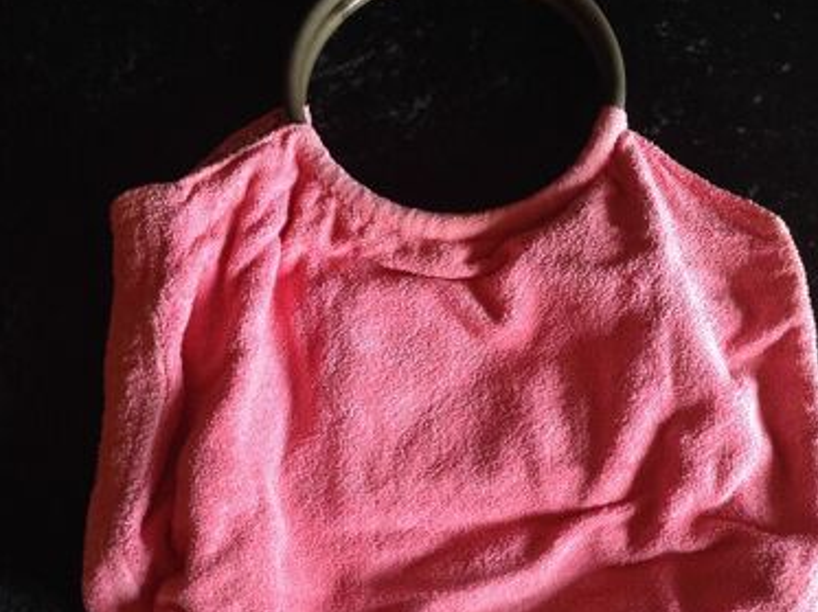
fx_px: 1062
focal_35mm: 45
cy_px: 348
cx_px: 469
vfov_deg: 32.1
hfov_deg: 42.0
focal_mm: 4.28
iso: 125
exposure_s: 1/15
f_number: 2.4
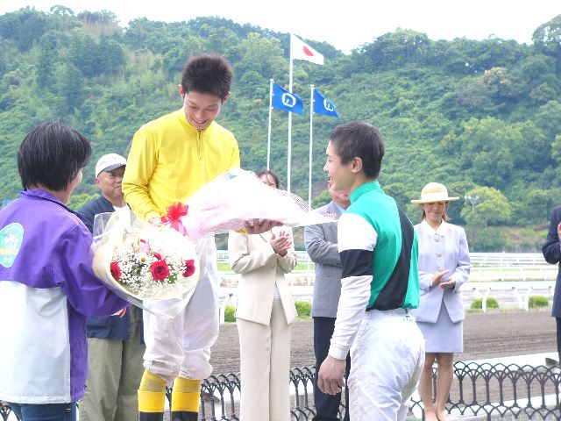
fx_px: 1831
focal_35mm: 113
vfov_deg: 13.1
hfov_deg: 17.4
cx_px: 280
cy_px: 210
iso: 50
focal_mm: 18.8
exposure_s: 1/125
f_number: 4
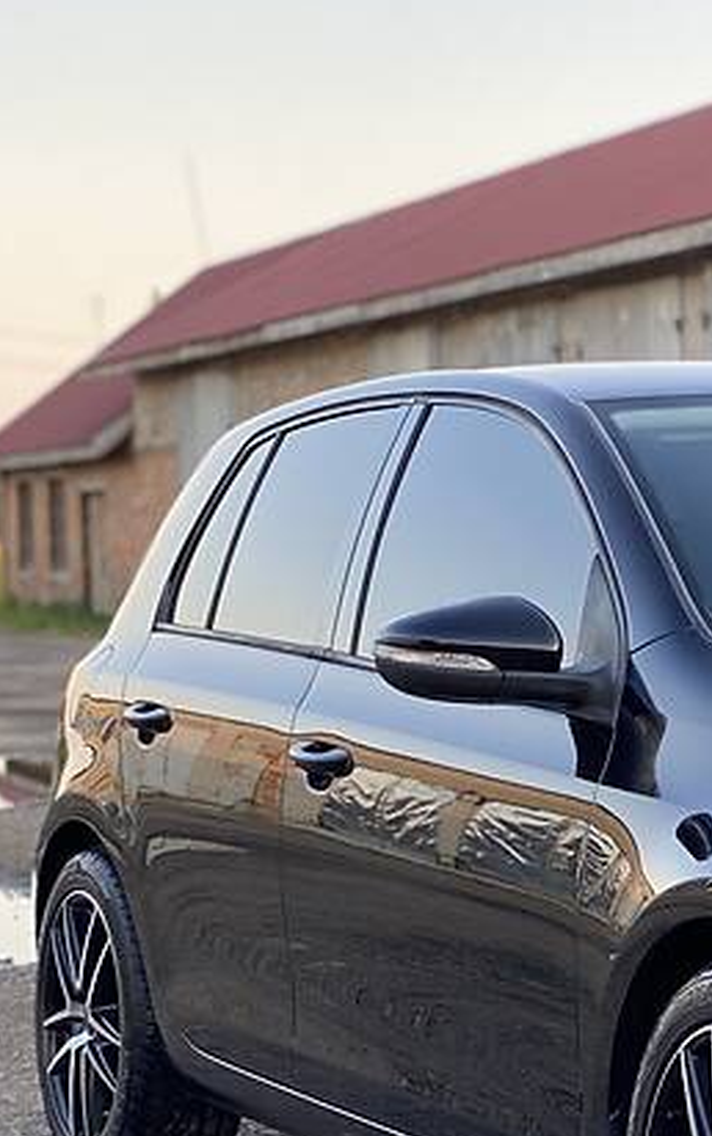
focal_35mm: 107
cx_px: 1074
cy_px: 706
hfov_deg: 11.7
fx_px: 3317
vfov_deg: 19.4
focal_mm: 6
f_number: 2
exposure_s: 1/122
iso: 32
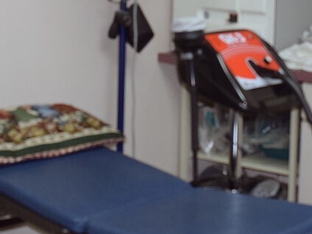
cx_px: 265
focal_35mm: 104
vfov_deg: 14.1
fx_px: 937
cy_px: 14
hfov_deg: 18.7
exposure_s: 1/80
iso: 800
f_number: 4.5
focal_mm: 18
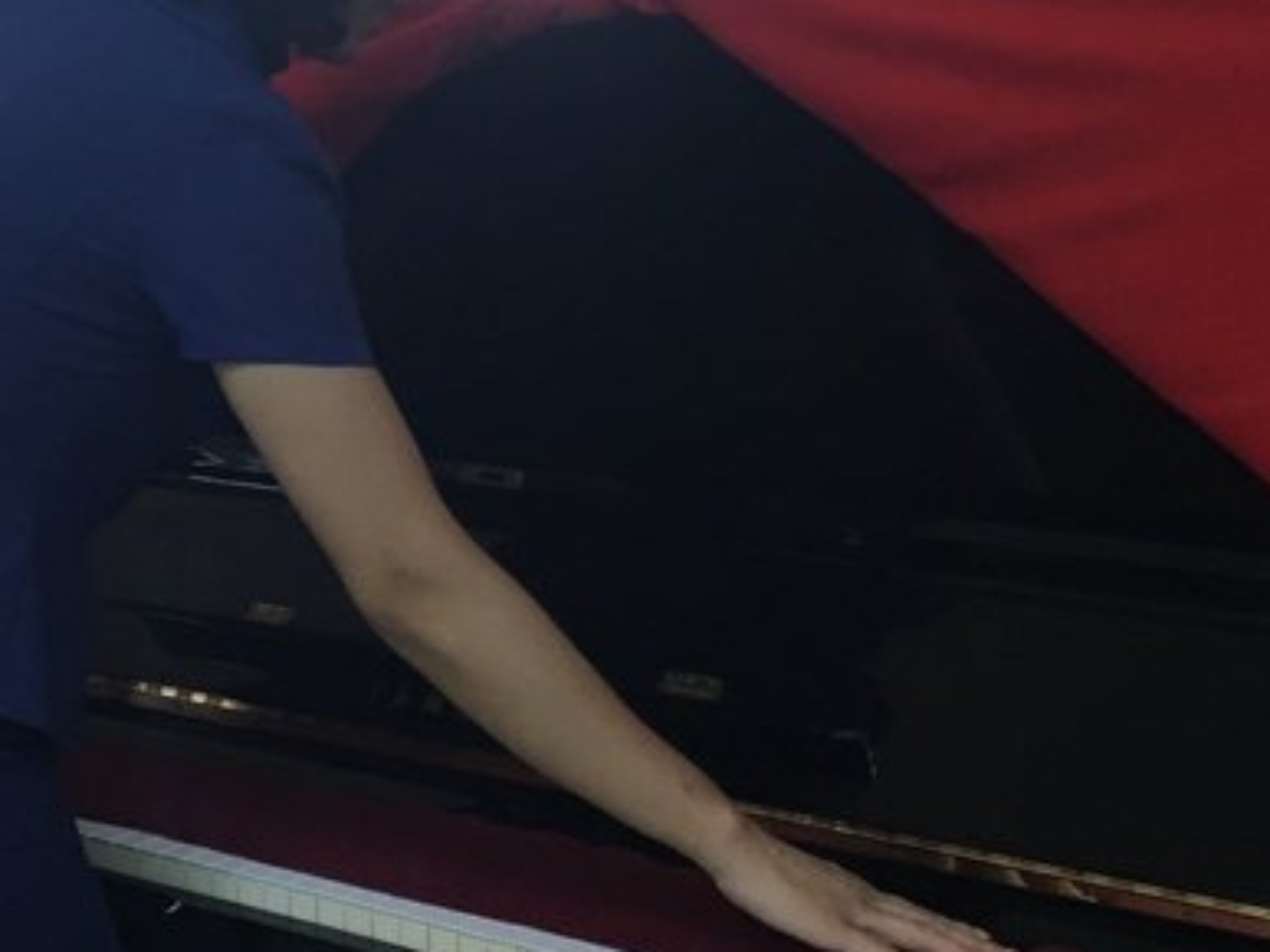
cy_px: 302
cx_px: 354
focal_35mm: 75
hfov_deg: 25.8
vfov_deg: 19.6
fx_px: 2751
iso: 160
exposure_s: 1/33
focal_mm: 4.15
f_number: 2.2
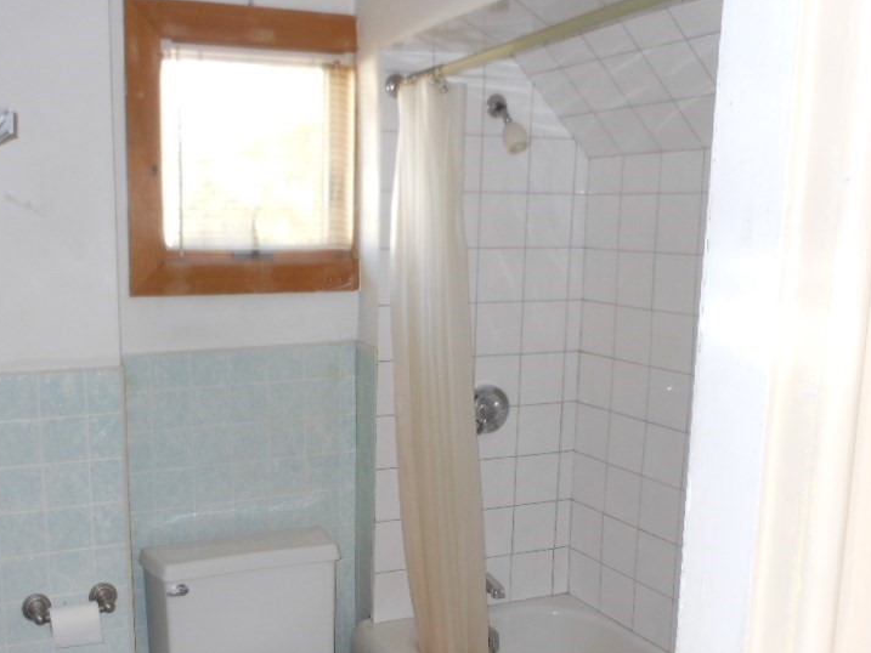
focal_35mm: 40
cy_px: 424
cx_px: 332
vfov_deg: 35.7
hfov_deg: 46.4
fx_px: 1007
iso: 200
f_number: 3.7
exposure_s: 1/25
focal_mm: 5
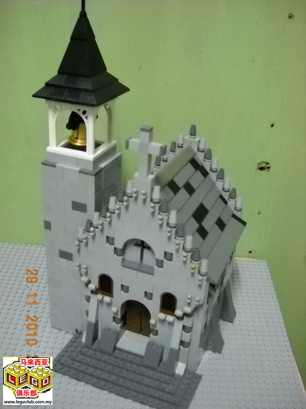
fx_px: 483
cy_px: 204
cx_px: 153
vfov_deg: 45.8
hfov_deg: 35.1
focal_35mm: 41
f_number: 3.1
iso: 800
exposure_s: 1/8
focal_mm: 6.72
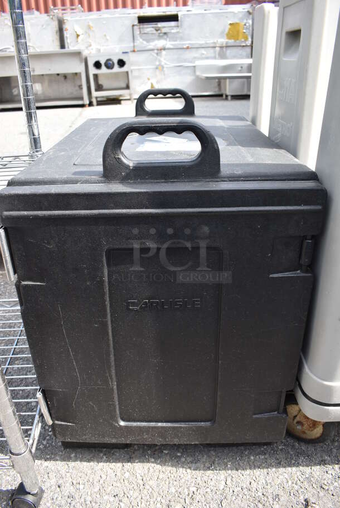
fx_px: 382
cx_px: 170
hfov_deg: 48.0
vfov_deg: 67.3
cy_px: 254
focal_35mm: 27
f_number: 5.6
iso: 250
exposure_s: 1/250
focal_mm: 18
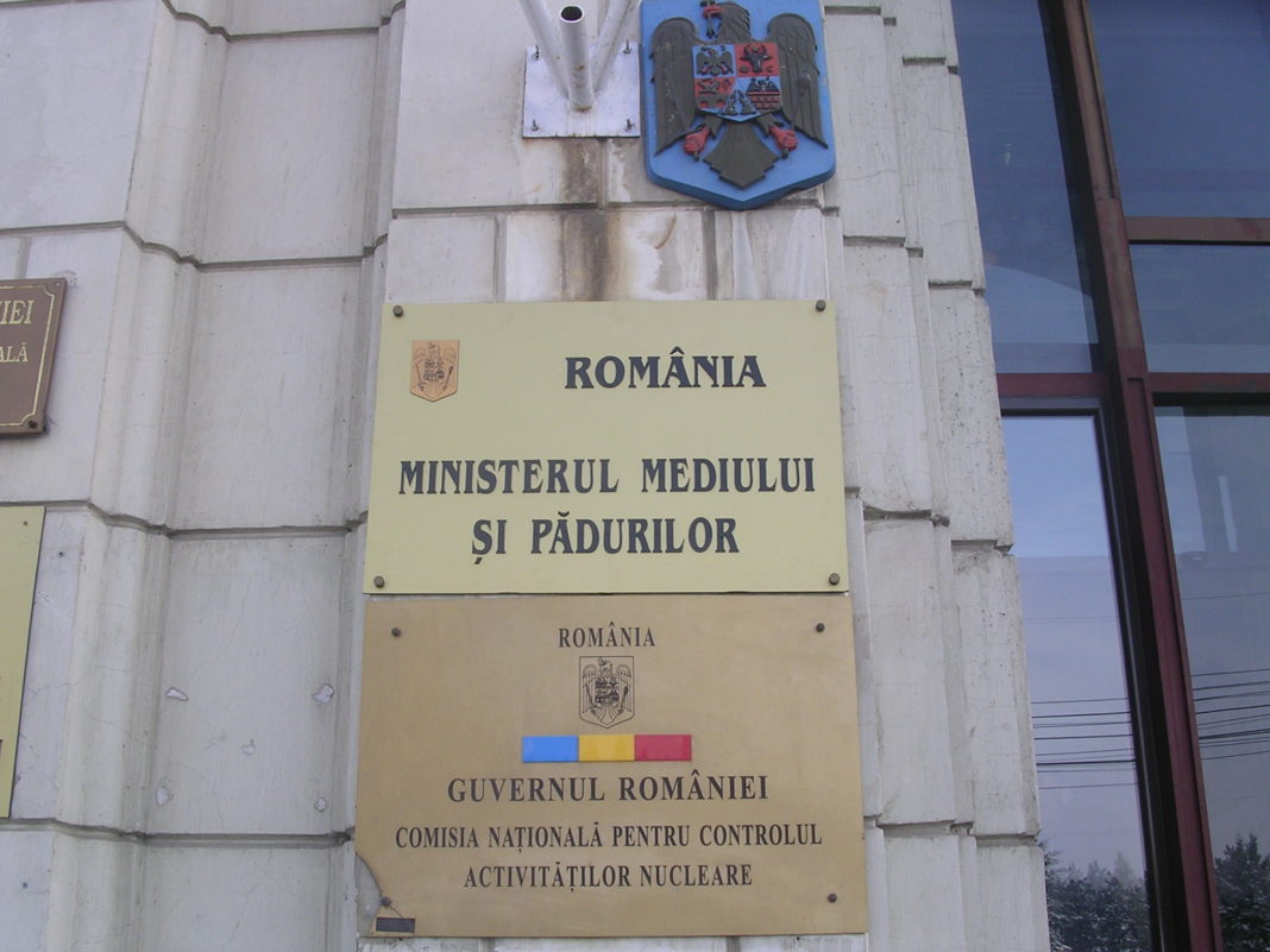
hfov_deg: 49.0
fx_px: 1394
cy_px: 476
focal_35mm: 38
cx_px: 635
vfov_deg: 37.7
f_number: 5.6
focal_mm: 5.8
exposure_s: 1/135
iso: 100
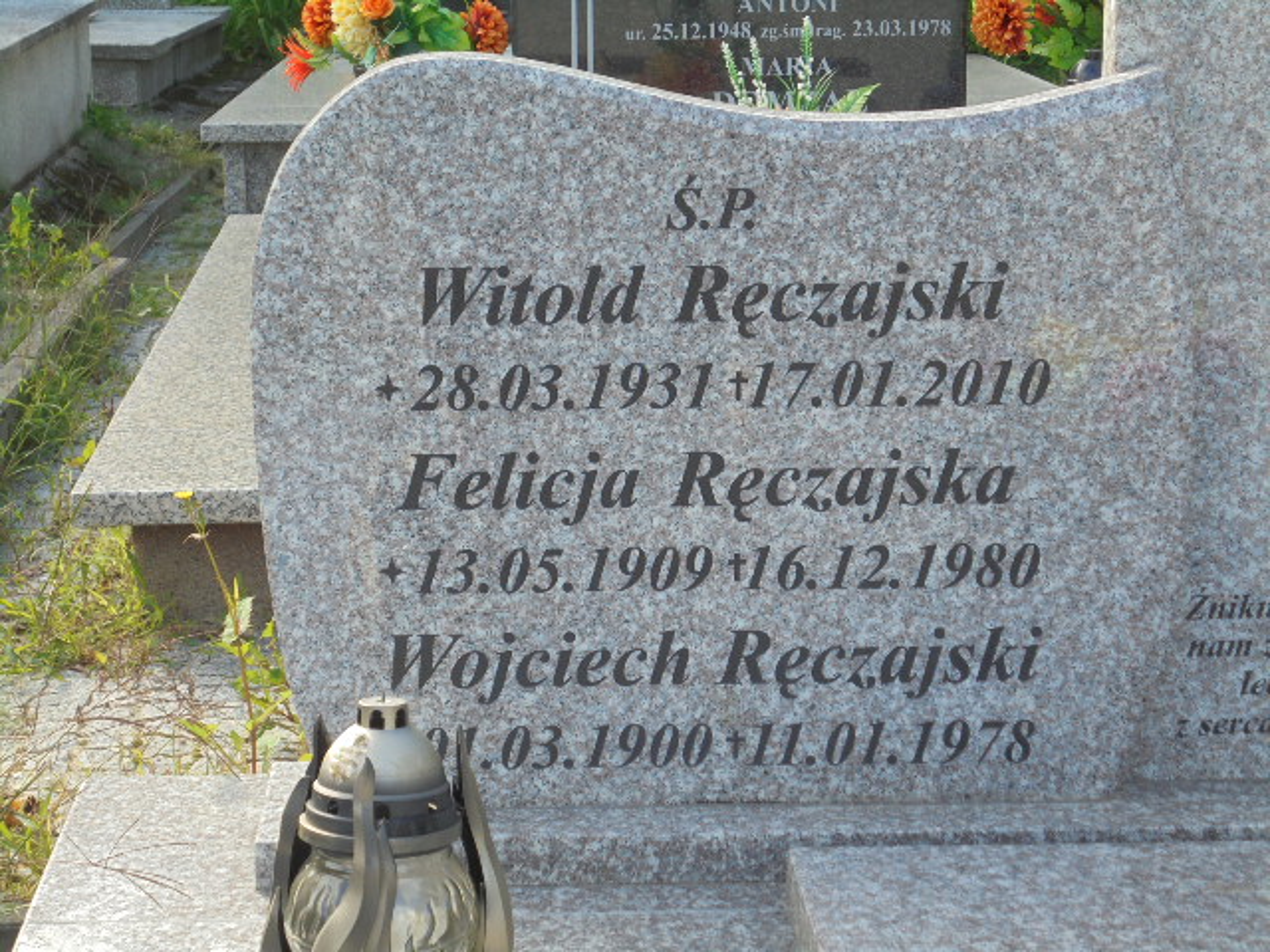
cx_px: 635
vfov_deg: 20.2
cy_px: 476
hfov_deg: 26.7
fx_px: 2678
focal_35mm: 73
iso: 100
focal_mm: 13.1
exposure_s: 1/80
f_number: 6.1
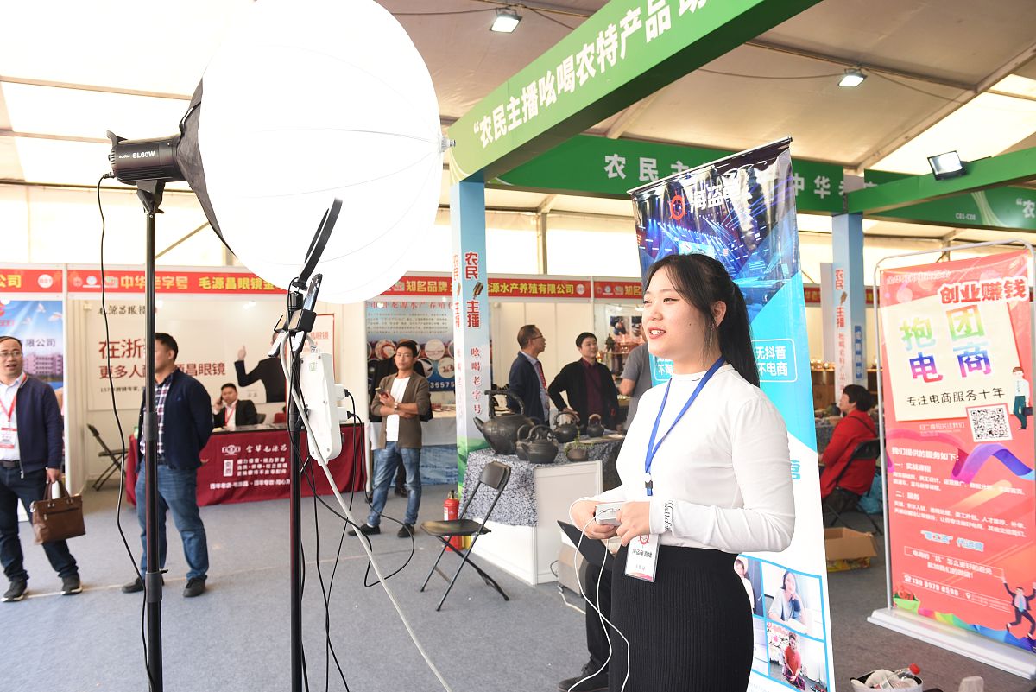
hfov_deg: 65.5
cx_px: 518
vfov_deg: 46.4
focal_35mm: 28
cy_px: 346
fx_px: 806
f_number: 5.6
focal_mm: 28
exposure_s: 1/100
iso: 800
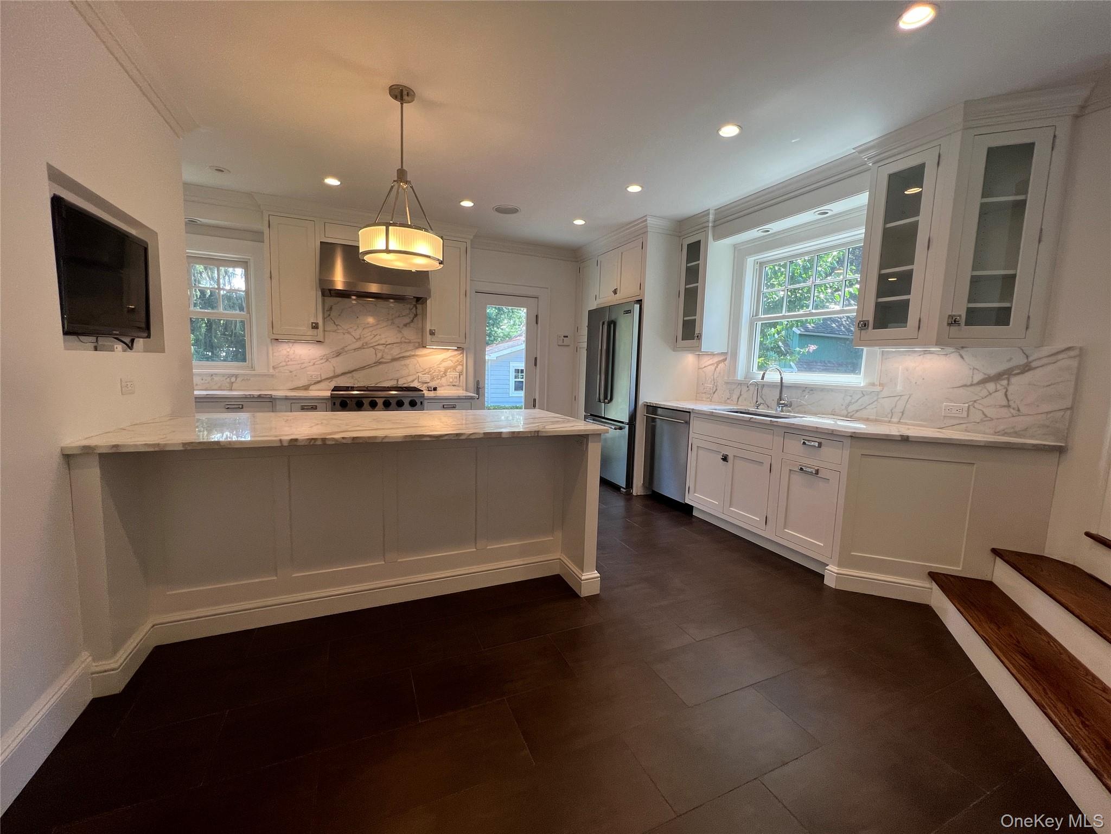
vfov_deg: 89.9
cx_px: 556
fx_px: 417
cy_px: 417
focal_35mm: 13
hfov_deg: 106.2
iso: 64
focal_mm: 1.57
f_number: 1.8
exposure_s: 1/120
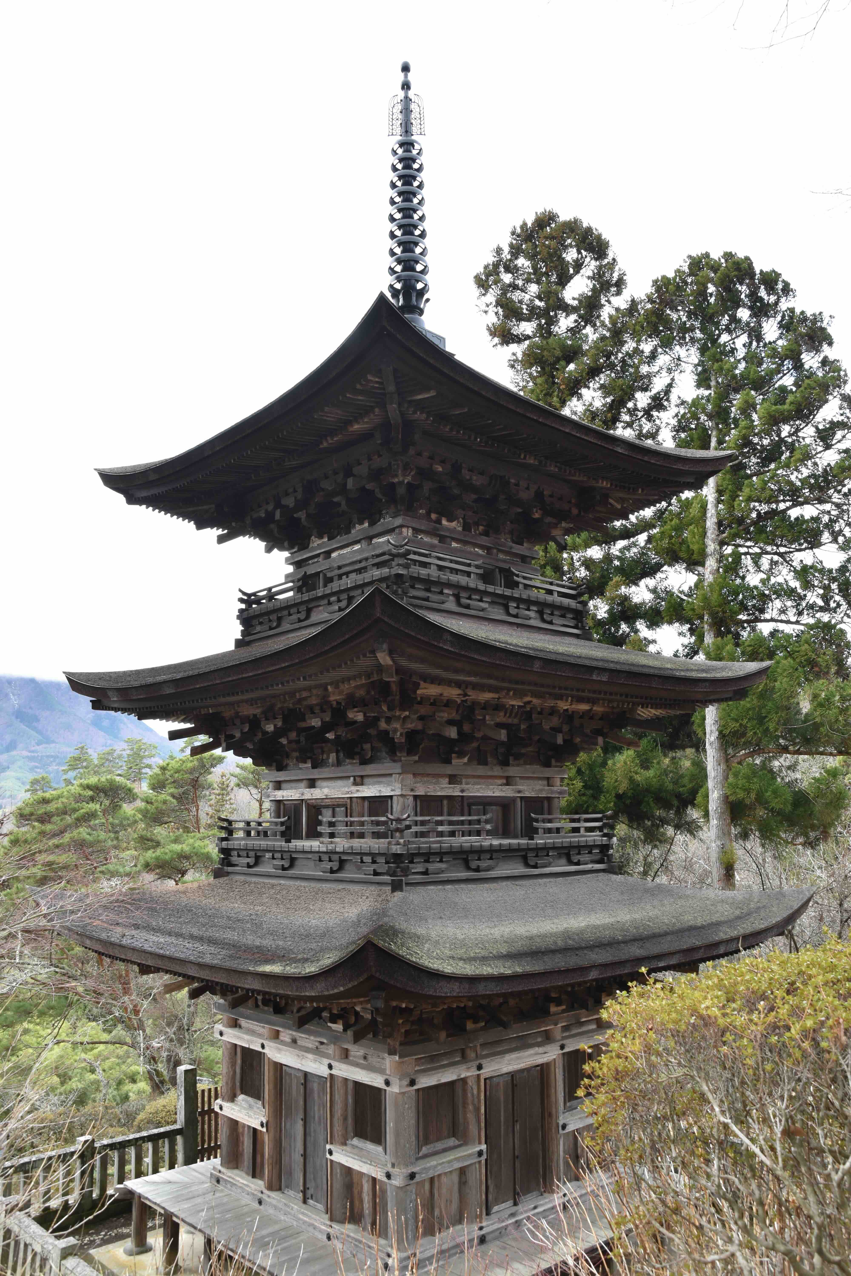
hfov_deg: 47.9
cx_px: 426
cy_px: 638
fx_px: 957
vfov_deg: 67.4
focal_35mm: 27
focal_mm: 18
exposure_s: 1/40
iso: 100
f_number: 8
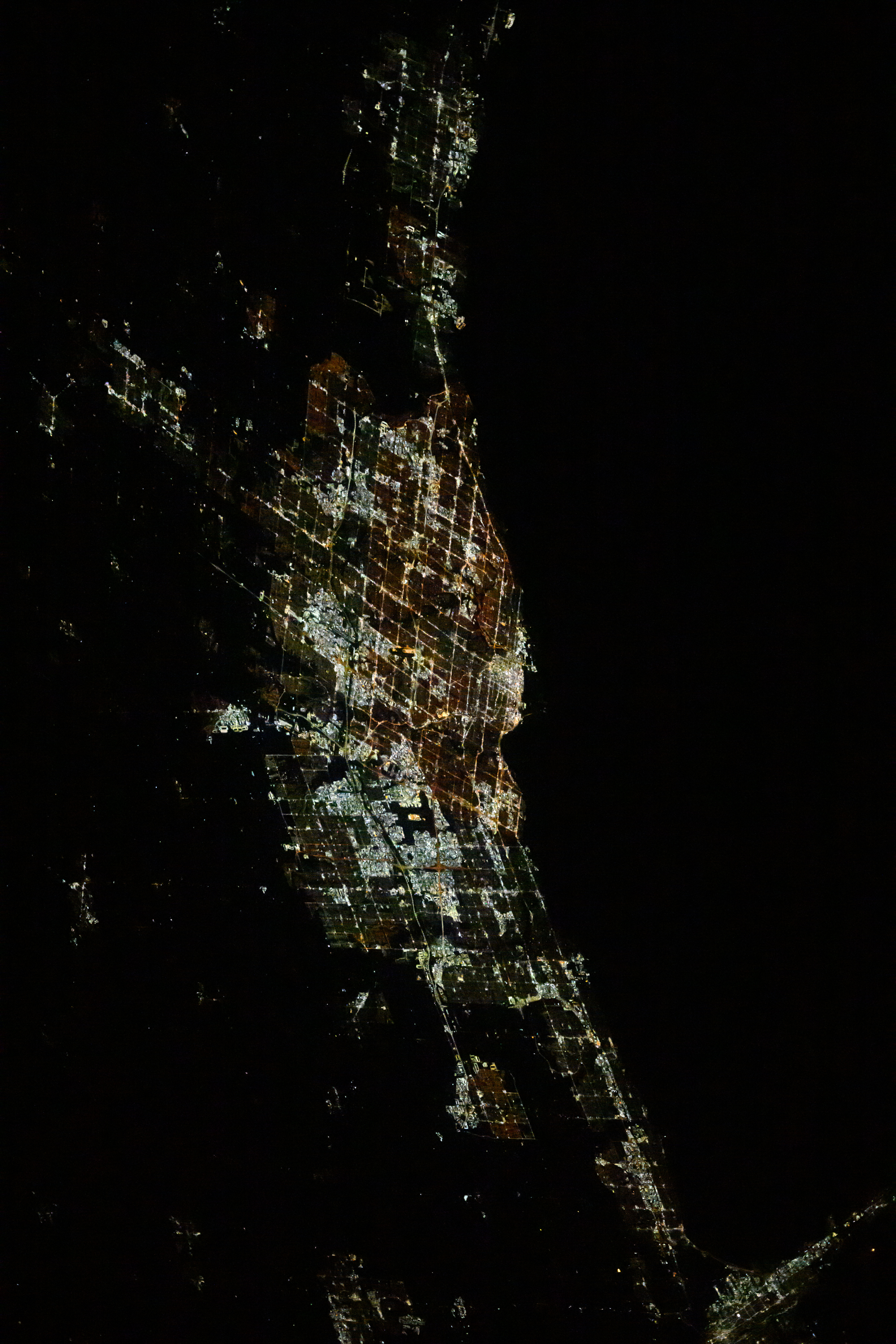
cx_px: 448
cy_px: 672
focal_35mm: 200
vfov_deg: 10.3
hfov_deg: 6.9
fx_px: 7466
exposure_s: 1/250
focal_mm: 200
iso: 25600
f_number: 2
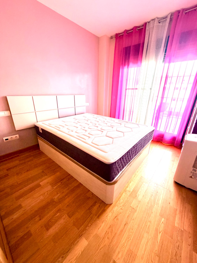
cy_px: 132
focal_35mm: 14
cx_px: 98
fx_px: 106
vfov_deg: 102.1
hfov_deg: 85.7
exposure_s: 1/121
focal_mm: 2.22
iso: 200
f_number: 2.2
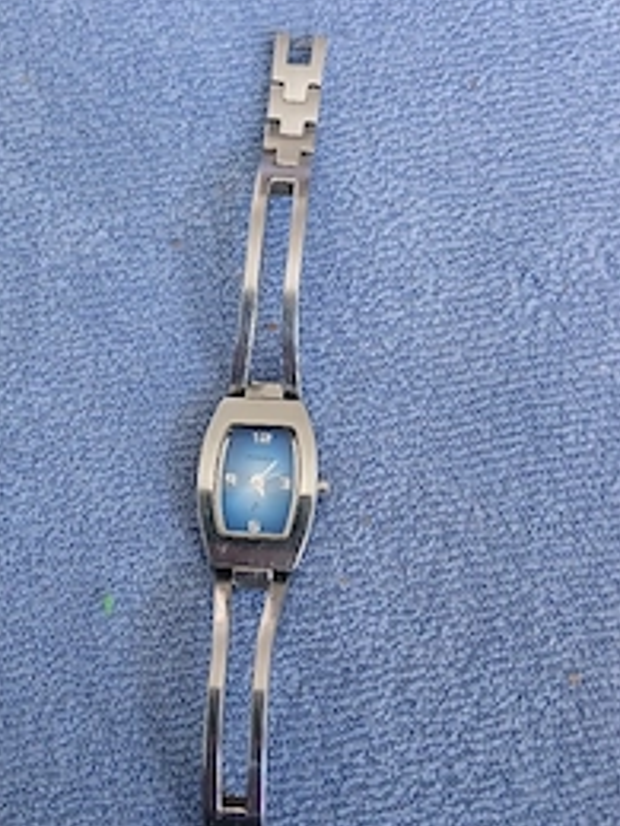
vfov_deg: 46.7
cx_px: 226
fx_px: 955
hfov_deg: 35.7
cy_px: 457
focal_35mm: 40
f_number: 1.8
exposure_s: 1/25.1
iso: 320
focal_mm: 3.98
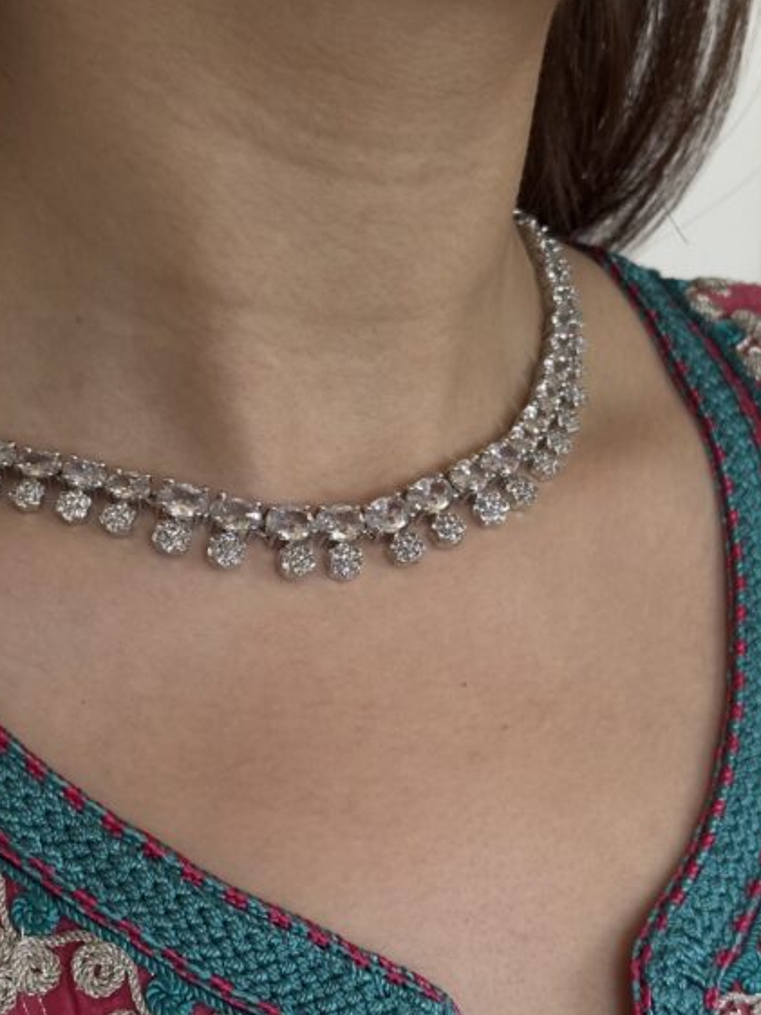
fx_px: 1672
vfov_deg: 33.8
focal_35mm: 57
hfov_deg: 25.6
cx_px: 340
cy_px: 507
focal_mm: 6.86
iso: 100
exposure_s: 1/60
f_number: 1.78
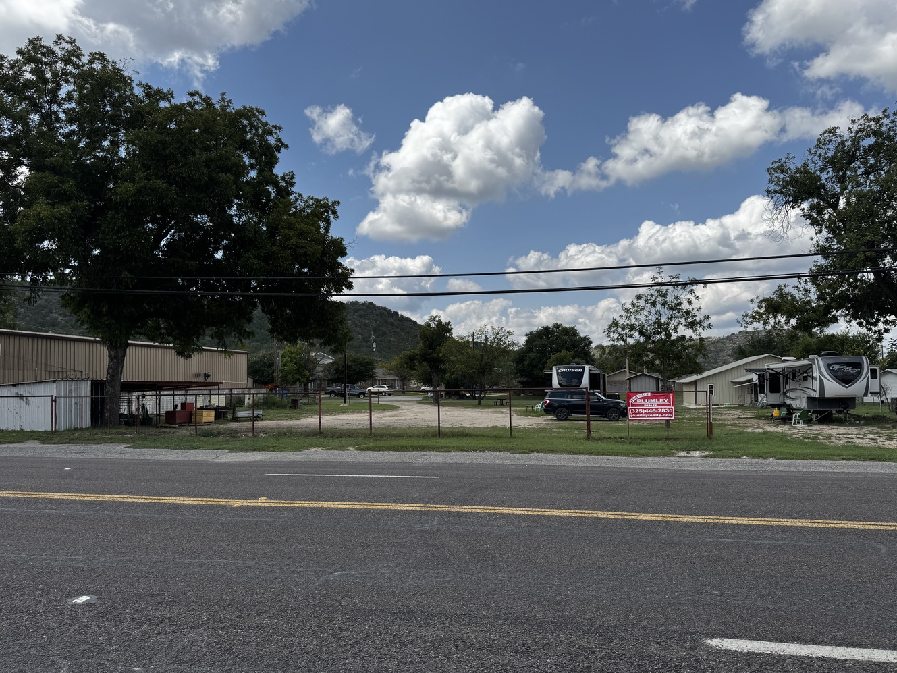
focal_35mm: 26
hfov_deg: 67.3
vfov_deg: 53.0
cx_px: 461
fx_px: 674
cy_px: 359
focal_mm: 6.76
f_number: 1.78
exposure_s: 1/5814
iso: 80
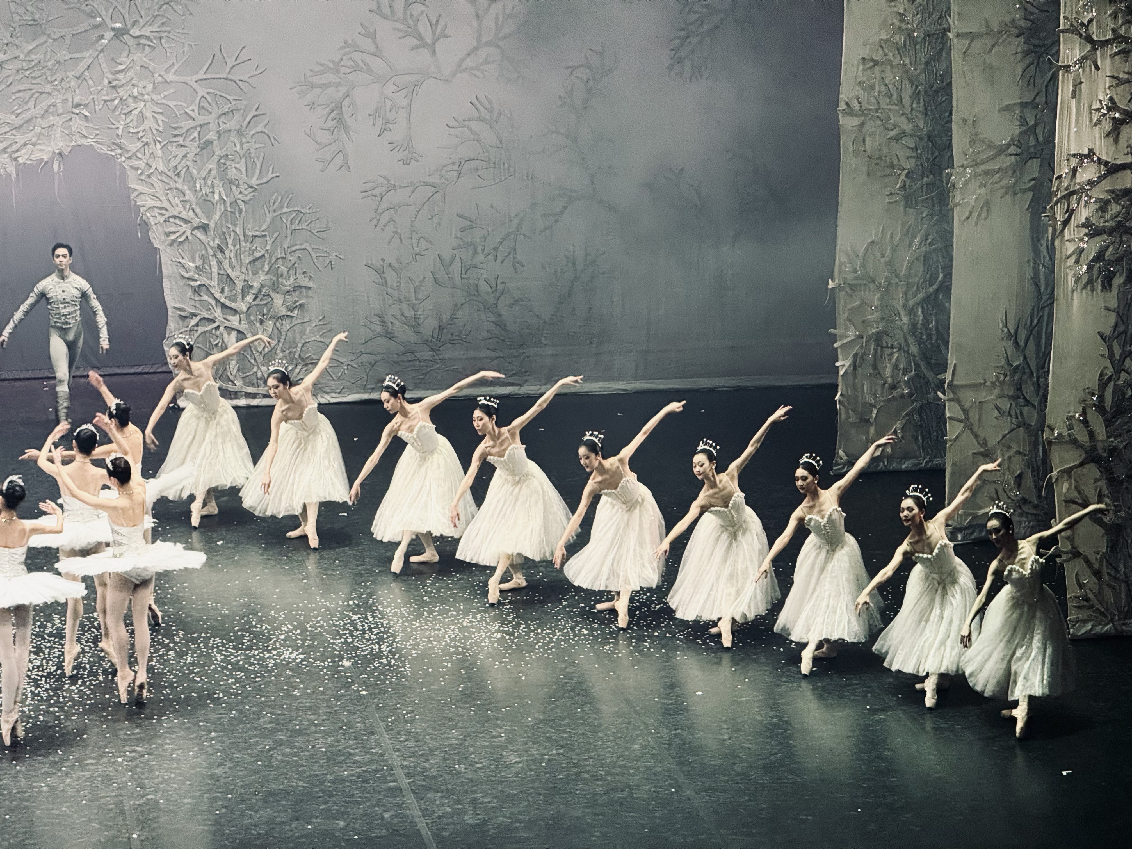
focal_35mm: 120
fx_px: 3924
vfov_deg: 12.3
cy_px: 424
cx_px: 566
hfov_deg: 16.4
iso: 250
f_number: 2.8
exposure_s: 1/50
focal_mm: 15.66
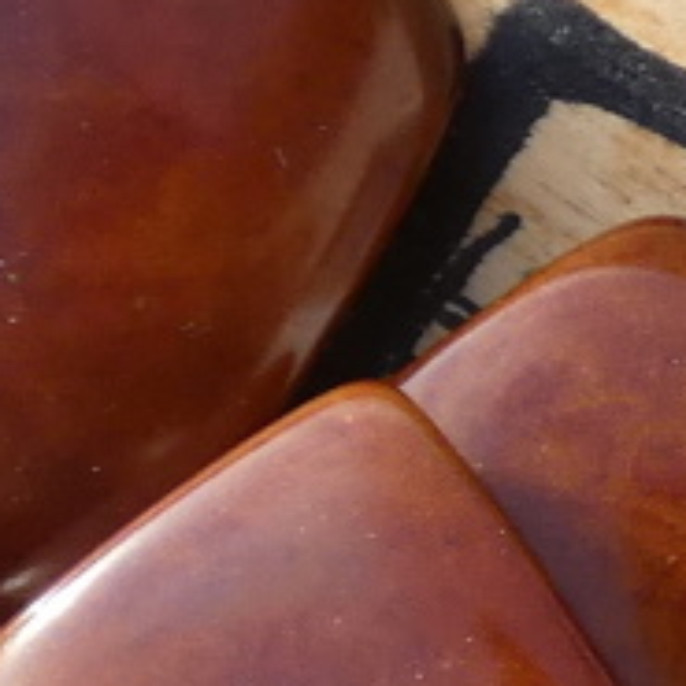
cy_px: 972
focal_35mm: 153
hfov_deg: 10.7
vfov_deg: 11.1
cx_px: 1231
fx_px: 3430
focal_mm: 3.6
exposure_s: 1/400
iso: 80
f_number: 2.8
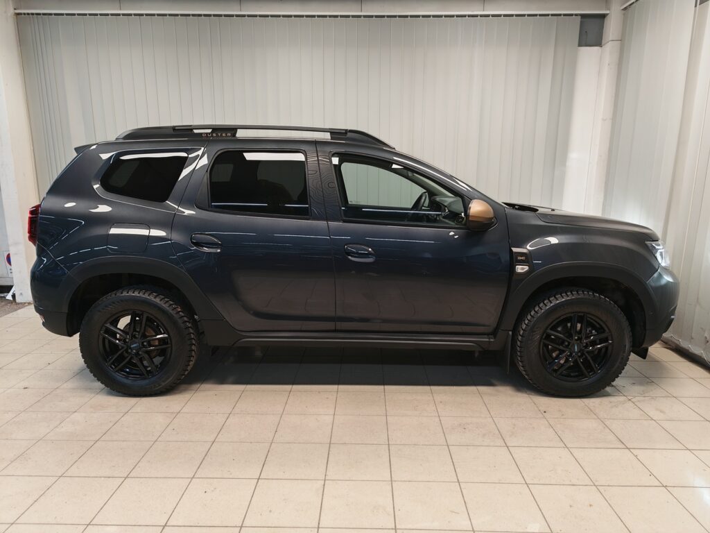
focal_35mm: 23
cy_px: 266
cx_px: 355
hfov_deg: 73.9
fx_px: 472
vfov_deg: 58.9
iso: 80
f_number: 1.6
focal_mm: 5.4
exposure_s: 1/50
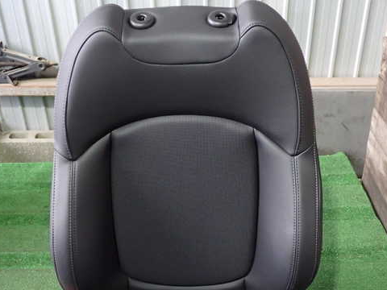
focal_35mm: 45
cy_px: 155
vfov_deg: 32.2
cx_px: 193
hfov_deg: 42.1
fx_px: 503
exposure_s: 1/25
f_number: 2.5
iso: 800
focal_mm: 6.37
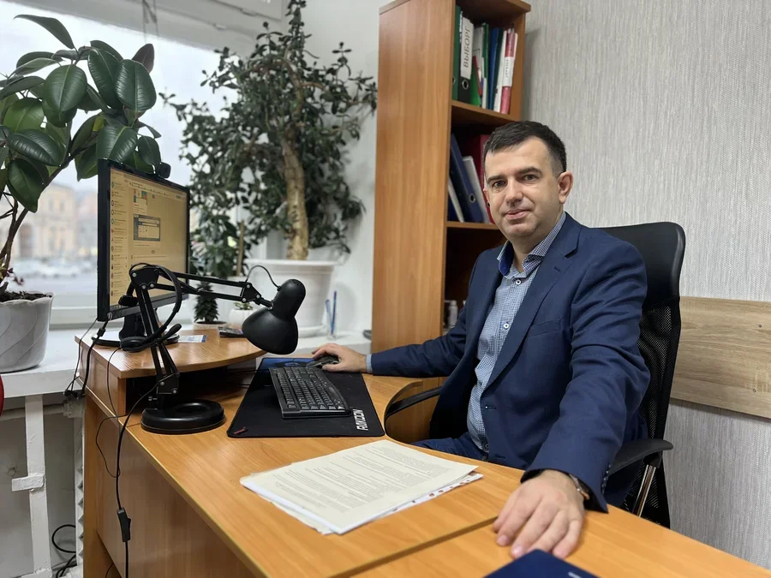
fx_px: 579
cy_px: 289
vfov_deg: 53.1
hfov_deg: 67.3
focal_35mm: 26
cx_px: 386
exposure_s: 1/50
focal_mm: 5.7
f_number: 1.5
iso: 125
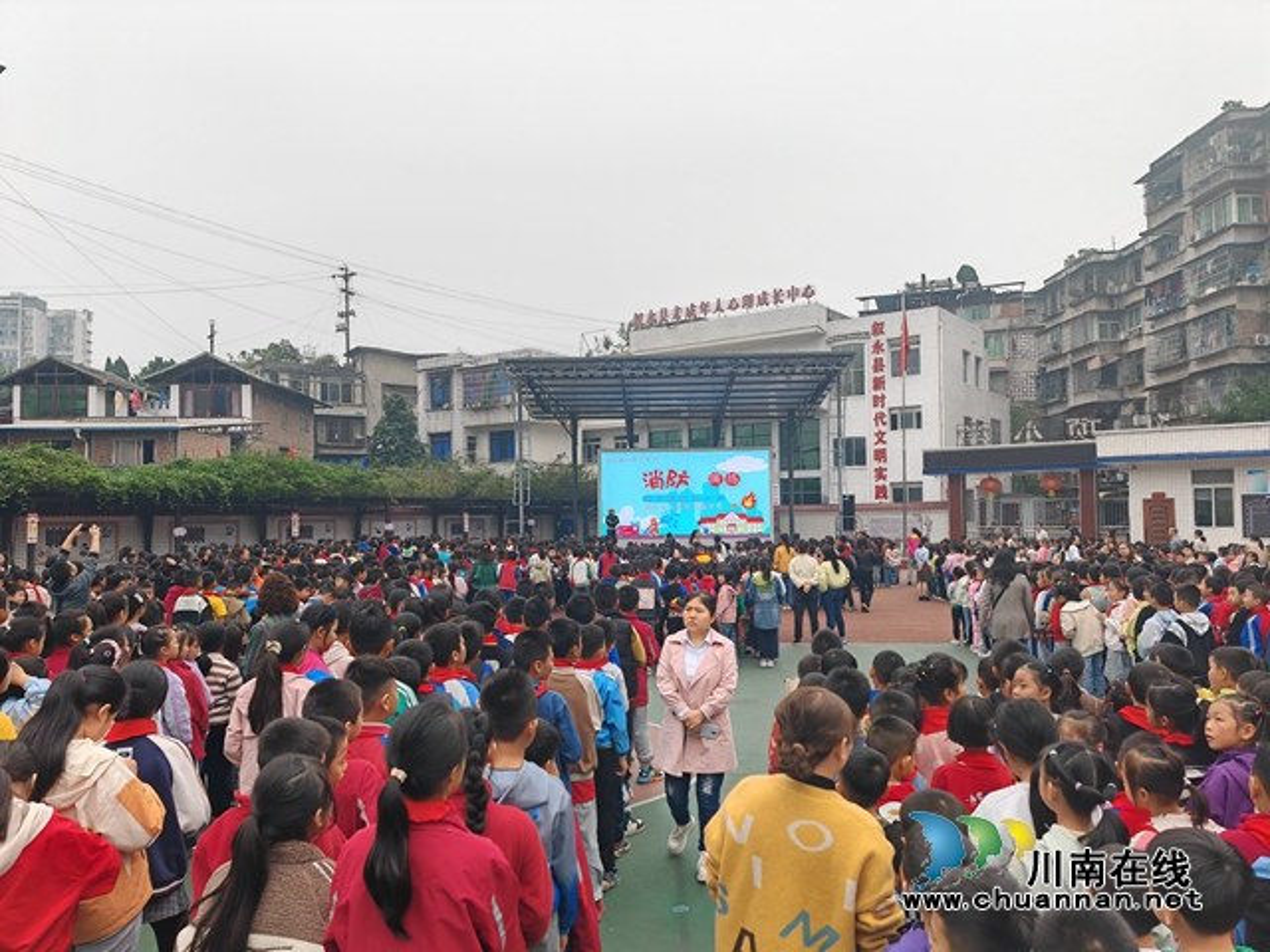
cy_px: 476
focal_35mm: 27
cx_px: 635
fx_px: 991
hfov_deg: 65.3
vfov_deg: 51.4
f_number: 1.6
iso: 50
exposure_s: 1/800
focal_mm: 7.62
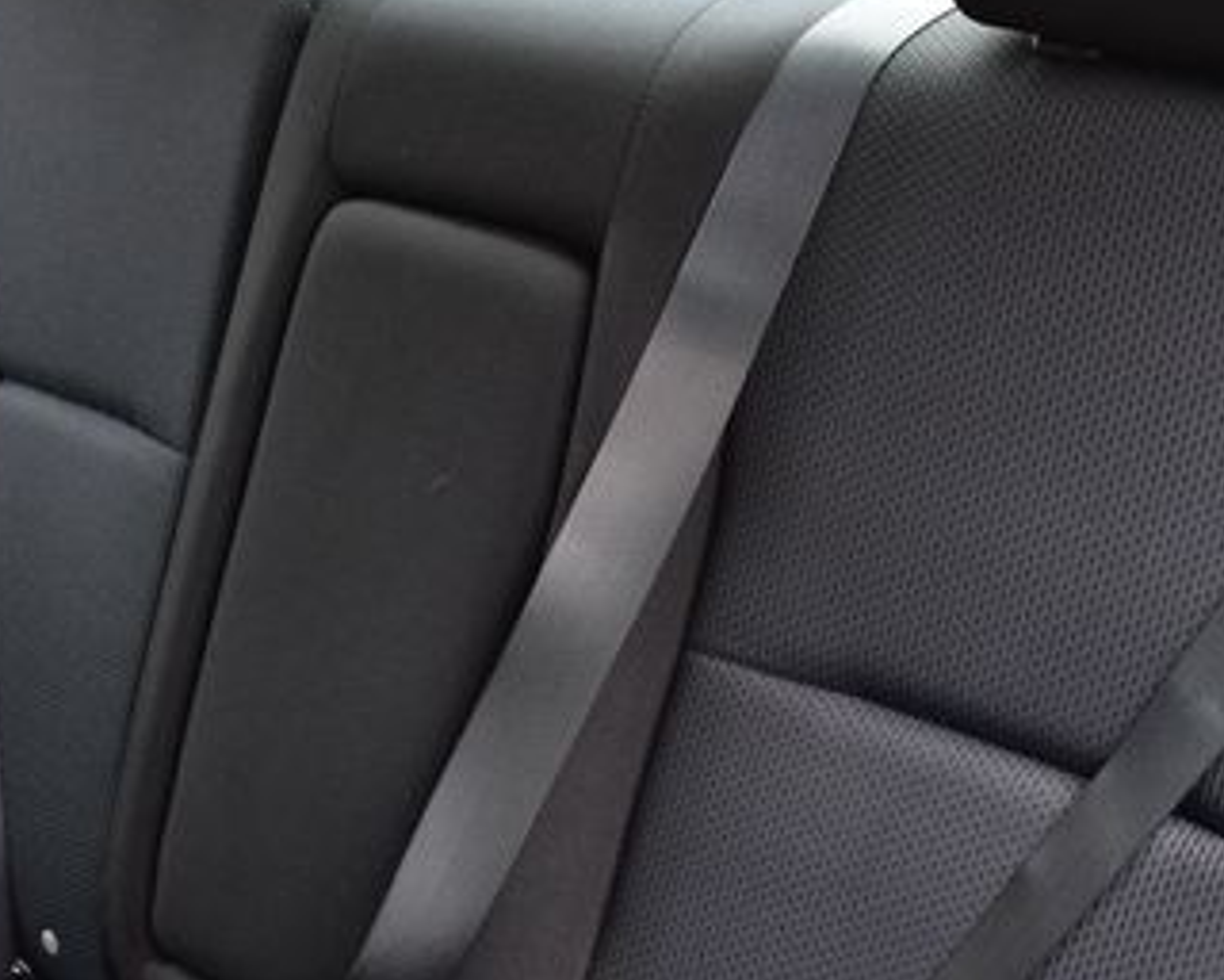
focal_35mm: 62
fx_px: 2246
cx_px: 738
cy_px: 639
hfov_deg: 30.4
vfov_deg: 24.5
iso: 400
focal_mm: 22
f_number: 6.3
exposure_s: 1/20
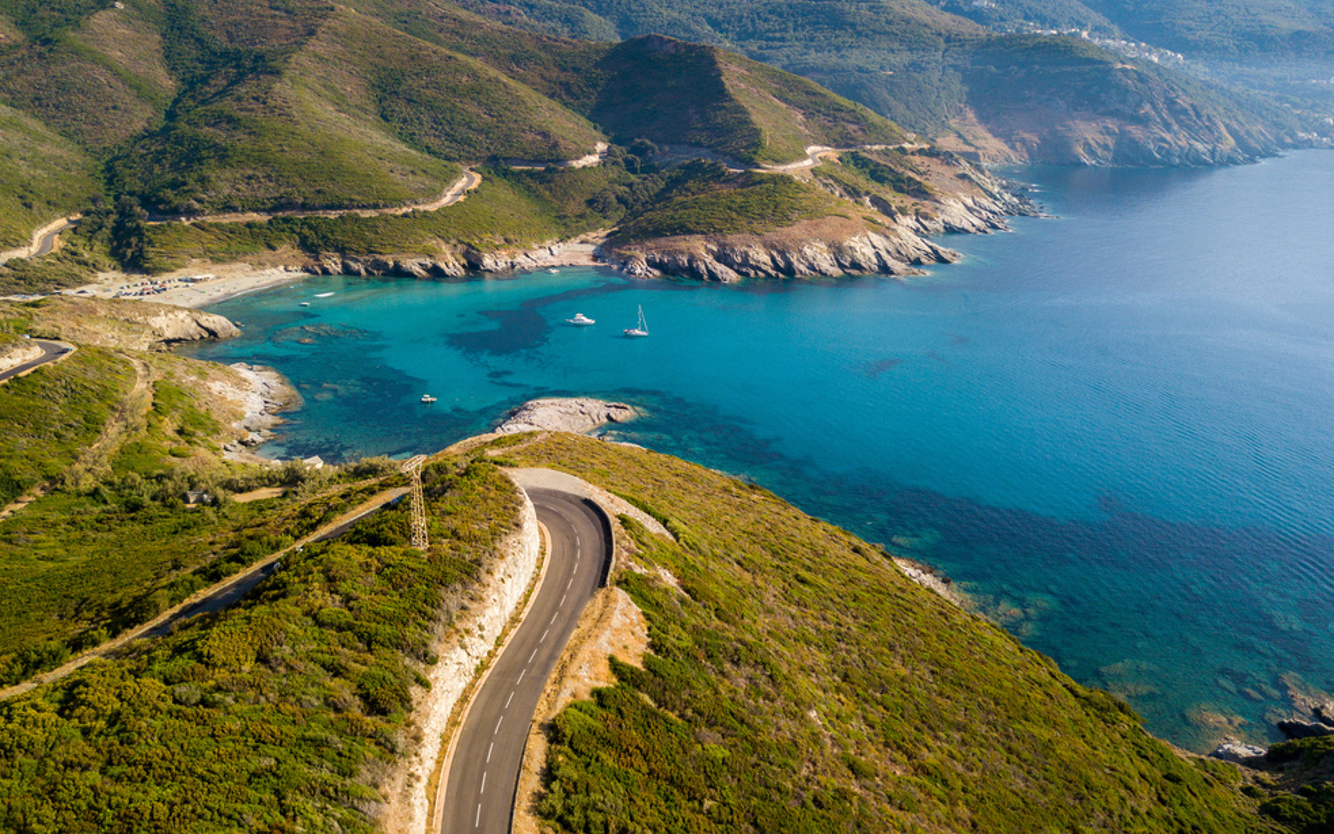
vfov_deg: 44.5
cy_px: 376
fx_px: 1018
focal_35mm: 28
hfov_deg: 66.5
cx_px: 671
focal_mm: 4.7
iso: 100
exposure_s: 1/1000
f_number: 2.2
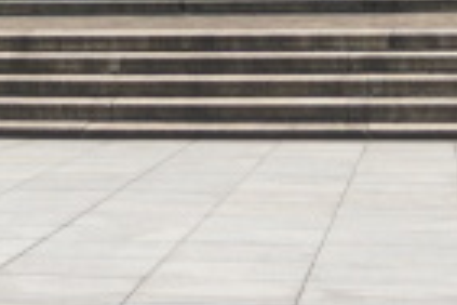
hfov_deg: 11.6
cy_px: -654
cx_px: -55
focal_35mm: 174
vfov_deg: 7.0
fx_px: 2209
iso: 250
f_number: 4
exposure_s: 1/2000
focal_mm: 16
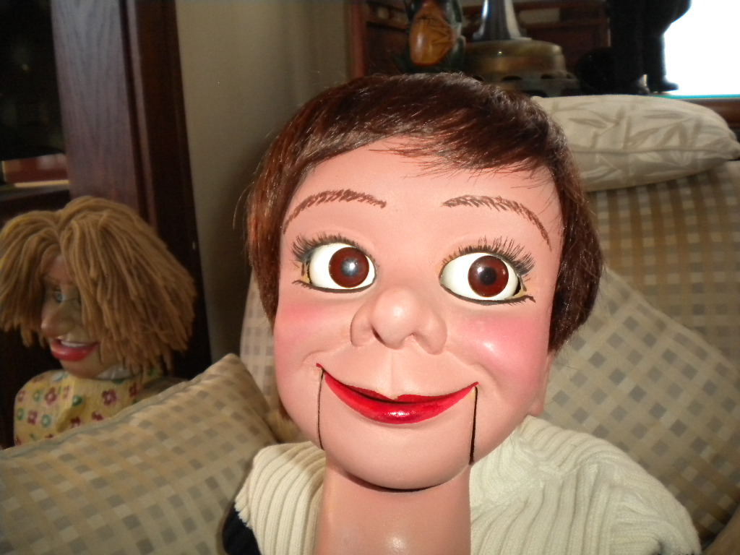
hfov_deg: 52.6
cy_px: 278
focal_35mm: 35
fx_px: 748
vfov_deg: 40.7
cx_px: 370
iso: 400
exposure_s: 1/30
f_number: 3.1
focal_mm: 6.3
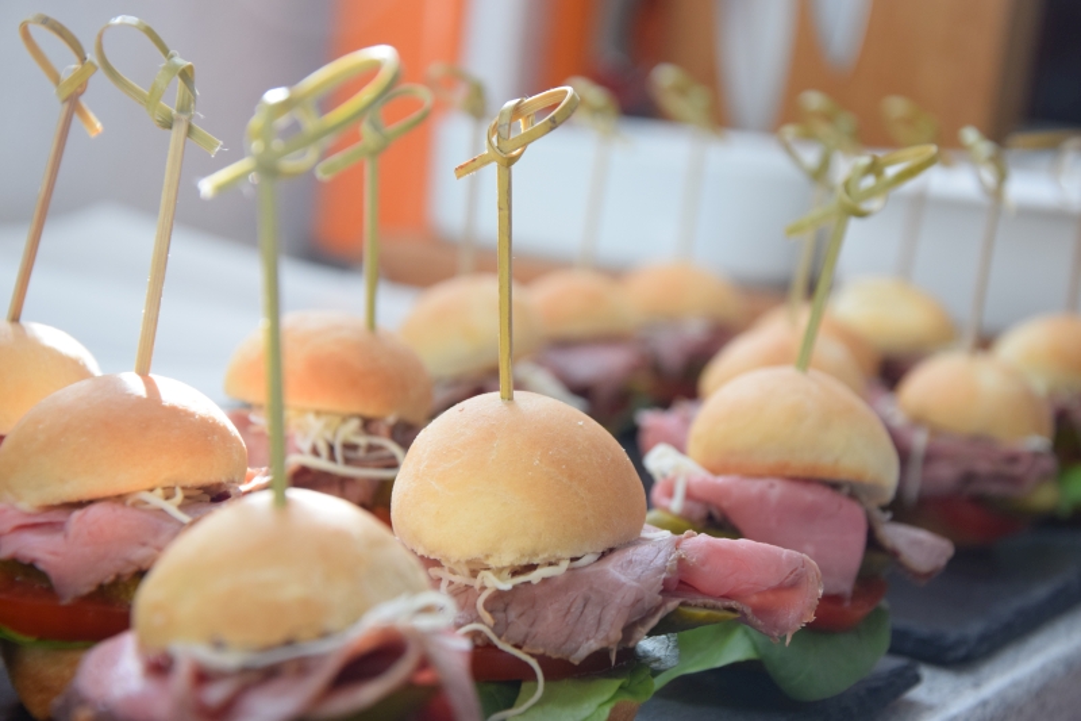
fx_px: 2342
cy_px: 360
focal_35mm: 78
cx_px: 540
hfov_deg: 26.0
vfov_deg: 17.5
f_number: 5.6
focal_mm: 52
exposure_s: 1/125
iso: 720
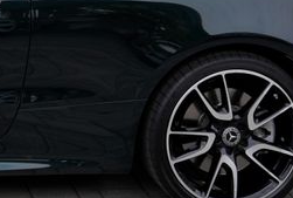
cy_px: -100
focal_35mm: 102
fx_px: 833
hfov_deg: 18.2
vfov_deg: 12.8
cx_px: -120
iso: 100
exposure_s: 1/160
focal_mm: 25
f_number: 6.3
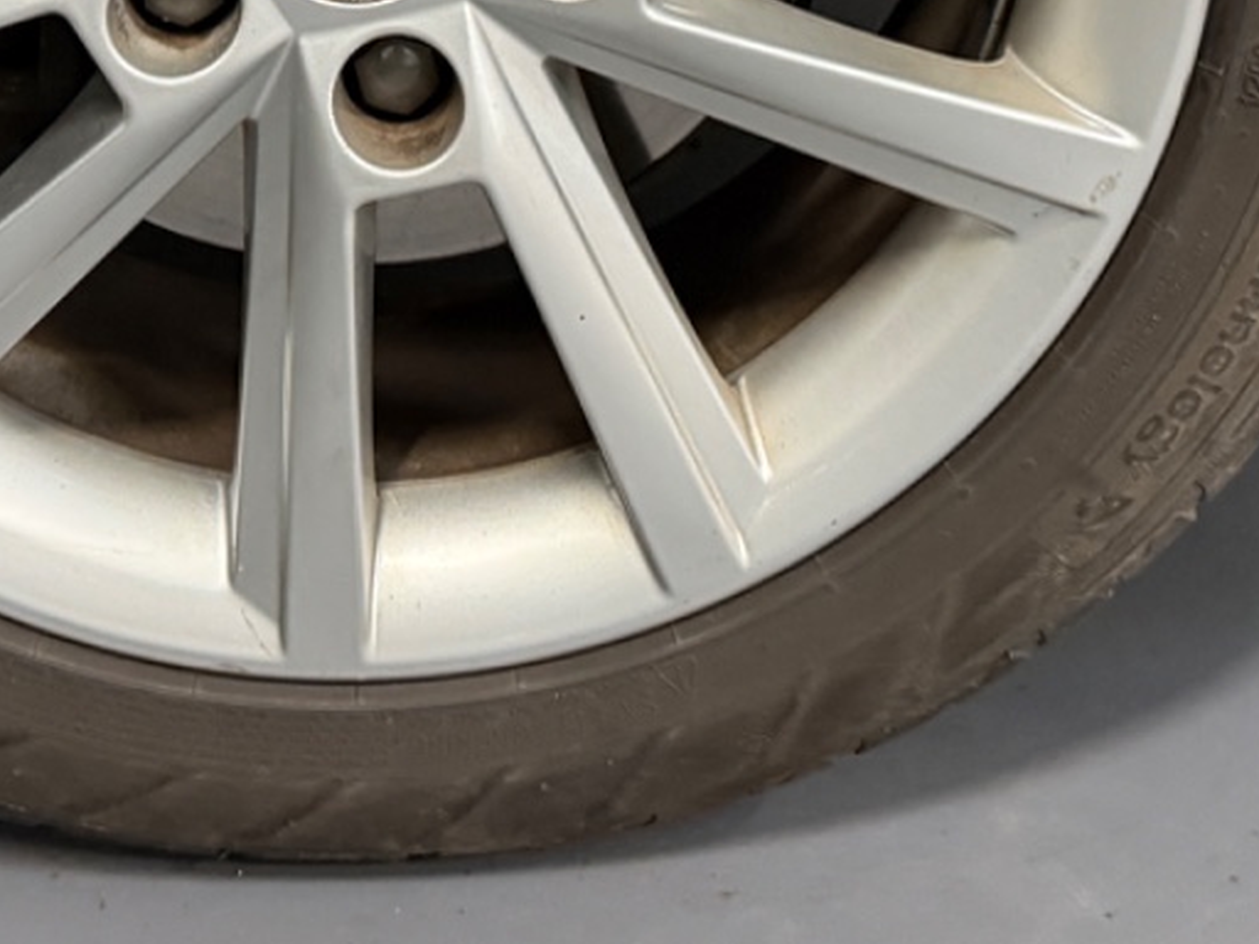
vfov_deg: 18.4
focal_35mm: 75
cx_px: 467
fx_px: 2728
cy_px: -238
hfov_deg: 25.9
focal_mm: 6.76
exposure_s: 1/33
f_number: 1.78
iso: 640
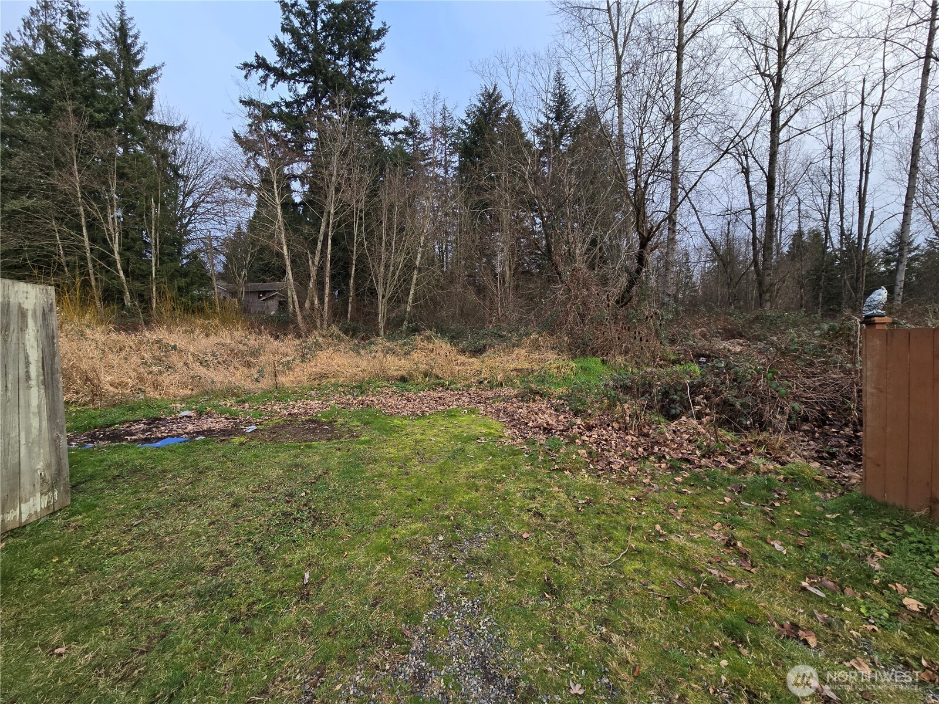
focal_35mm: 13
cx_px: 470
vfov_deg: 89.9
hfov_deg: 106.2
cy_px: 352
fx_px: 353
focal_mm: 2.2
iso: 50
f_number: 2.2
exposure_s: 1/268
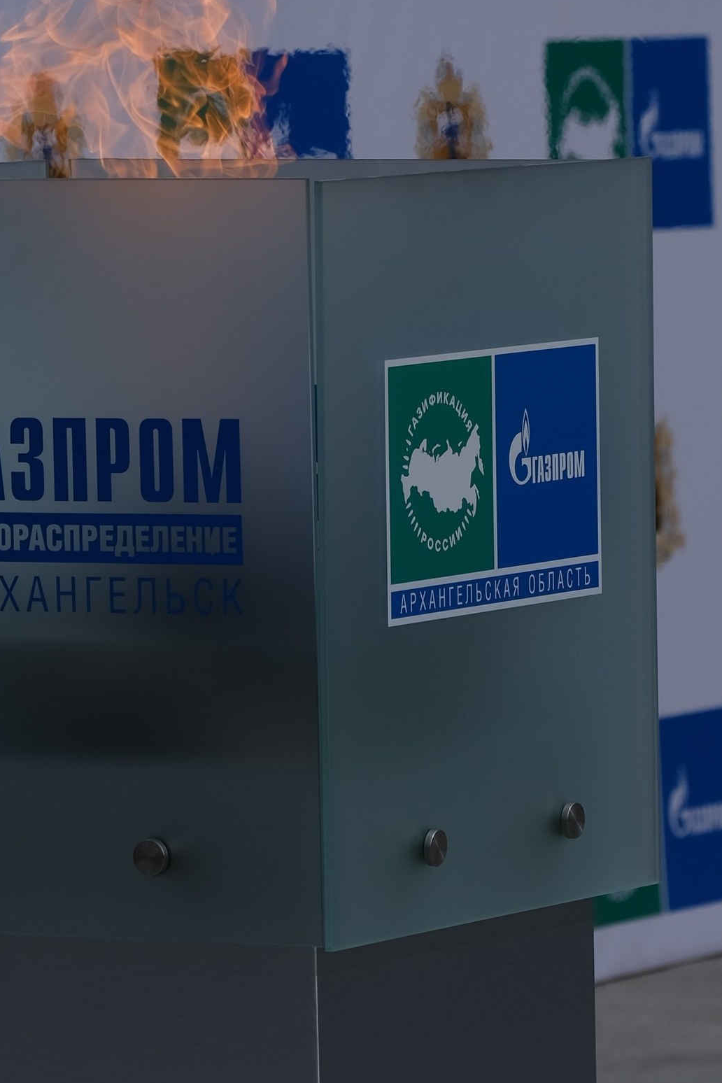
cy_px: -48
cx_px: 150
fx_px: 9776
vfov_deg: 6.3
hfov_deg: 4.2
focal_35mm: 325
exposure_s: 1/950
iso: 80
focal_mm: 87.1
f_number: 6.4
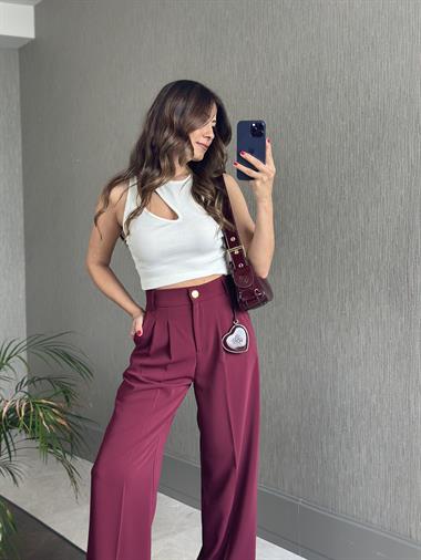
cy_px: 280
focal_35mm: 48
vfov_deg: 39.6
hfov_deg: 30.3
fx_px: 778
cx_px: 210
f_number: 1.78
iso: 125
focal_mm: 6.86
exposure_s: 1/62
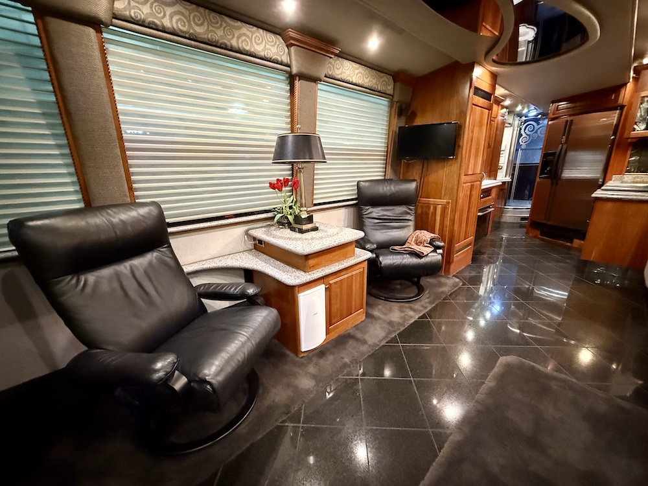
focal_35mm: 14
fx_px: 262
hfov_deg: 102.1
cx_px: 324
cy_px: 243
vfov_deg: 85.7
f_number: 2.2
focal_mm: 2.22
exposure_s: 1/40
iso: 1250
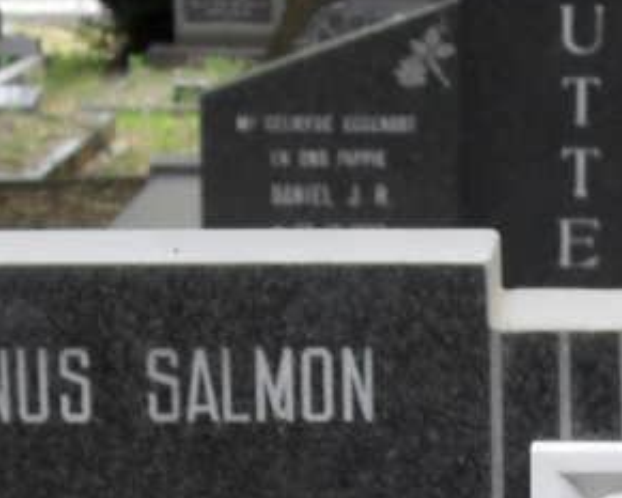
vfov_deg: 7.6
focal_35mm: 197
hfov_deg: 9.7
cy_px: 868
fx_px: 3628
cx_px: 714
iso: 100
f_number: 3.9
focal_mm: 8.7
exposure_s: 1/60
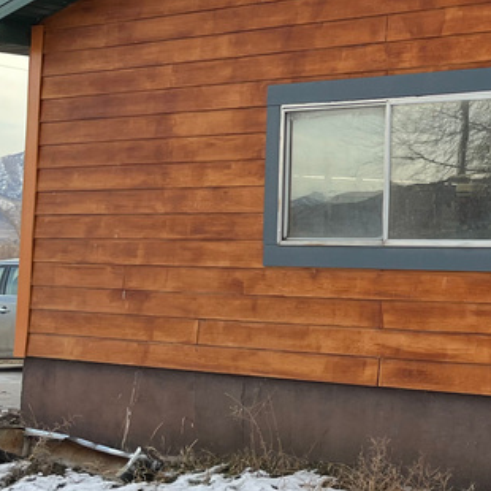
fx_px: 1220
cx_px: 641
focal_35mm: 76
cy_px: 136
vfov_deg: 22.6
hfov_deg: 20.7
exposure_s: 1/416
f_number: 1.6
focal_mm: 5.1
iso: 50
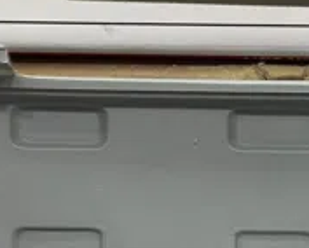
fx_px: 1547
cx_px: 285
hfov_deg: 11.3
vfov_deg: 9.1
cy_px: 269
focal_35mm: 169
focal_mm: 6.86
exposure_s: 1/100
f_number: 1.78
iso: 125
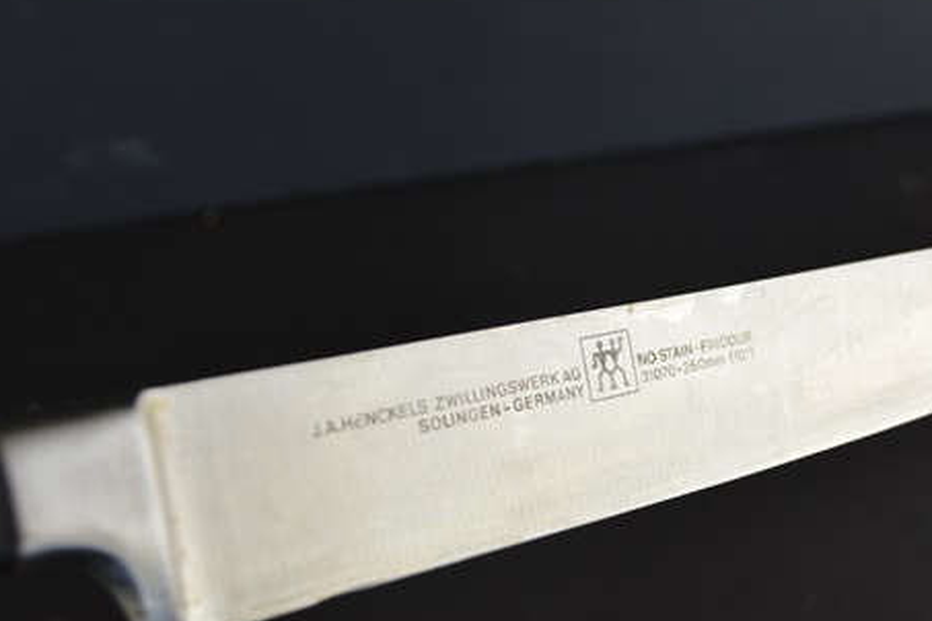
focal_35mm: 58
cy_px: 397
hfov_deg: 34.6
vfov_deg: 23.4
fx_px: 1493
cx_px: 545
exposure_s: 1/125
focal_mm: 29
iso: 400
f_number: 5.6
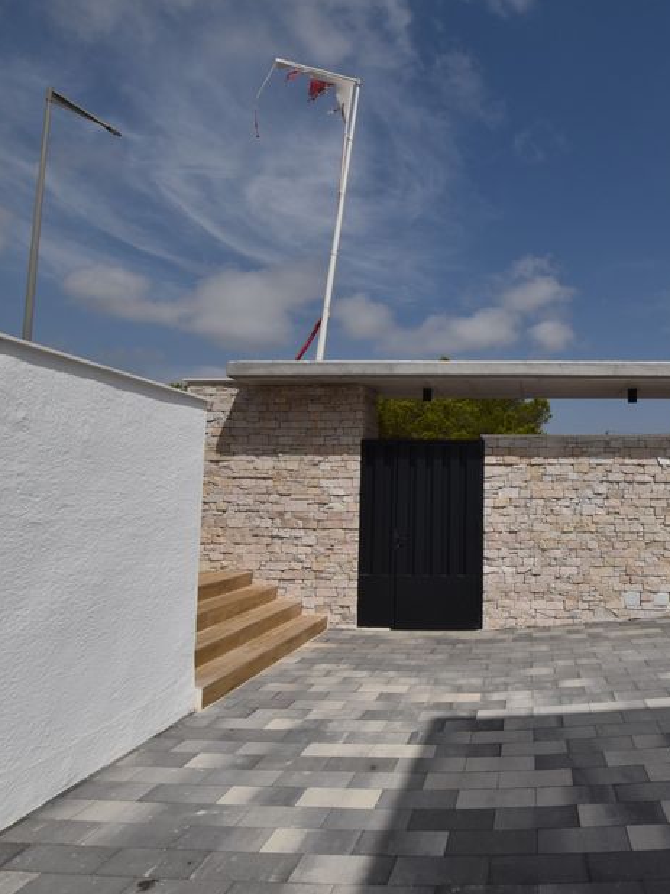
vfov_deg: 76.4
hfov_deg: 57.4
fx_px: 568
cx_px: 516
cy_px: 446
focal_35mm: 22
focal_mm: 10
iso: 200
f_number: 10
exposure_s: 1/1250
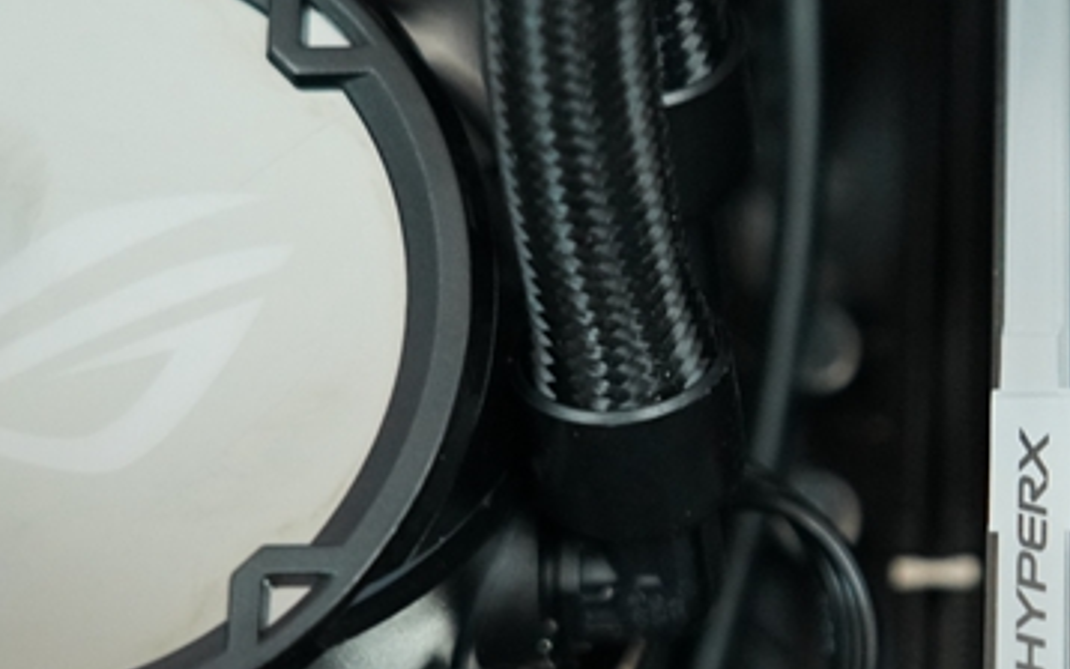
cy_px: 445
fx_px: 6126
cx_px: 1172
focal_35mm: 210
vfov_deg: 6.3
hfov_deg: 9.9
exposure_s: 1/100
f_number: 4
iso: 5000
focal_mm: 82
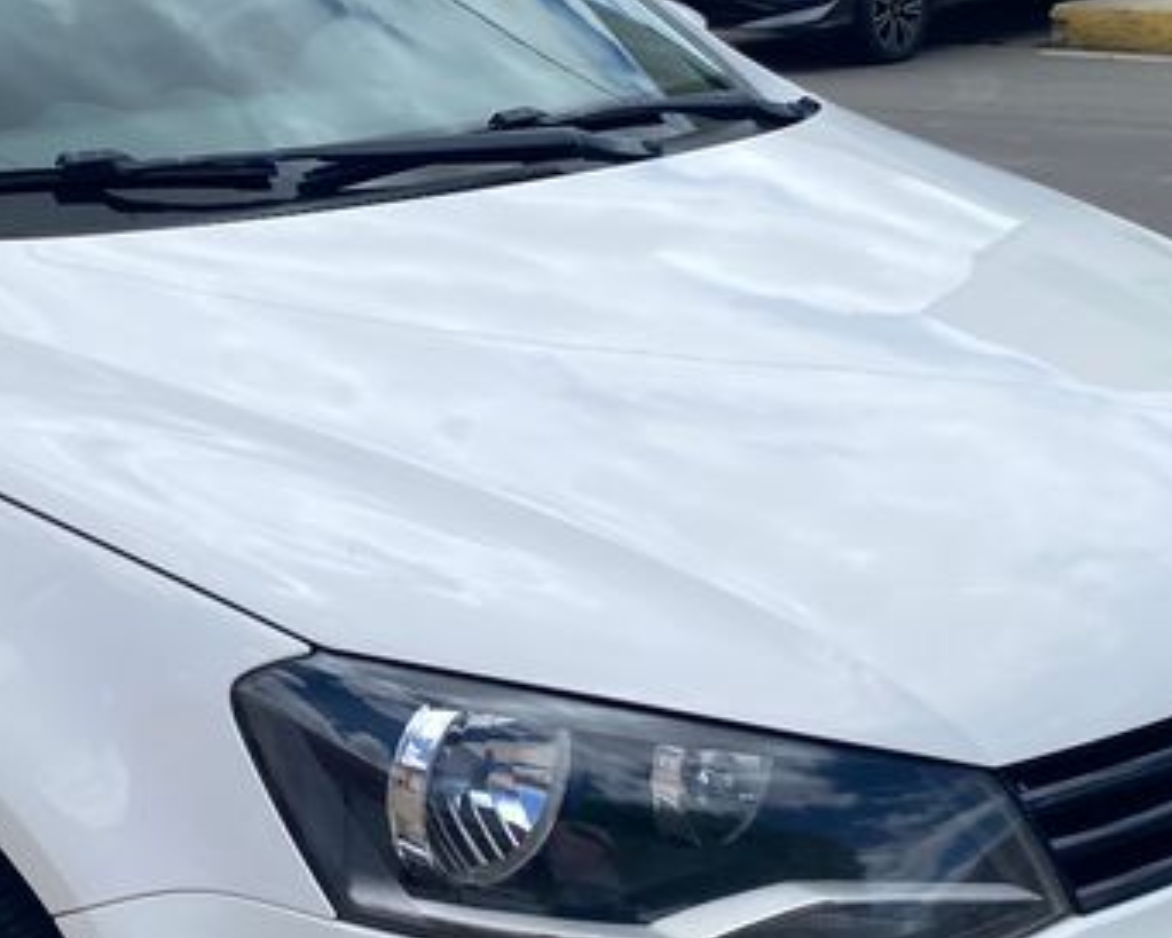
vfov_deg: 21.6
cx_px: 301
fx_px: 2463
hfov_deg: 26.4
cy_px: 491
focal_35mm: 71
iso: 32
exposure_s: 1/3300
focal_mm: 4.25
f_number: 1.8
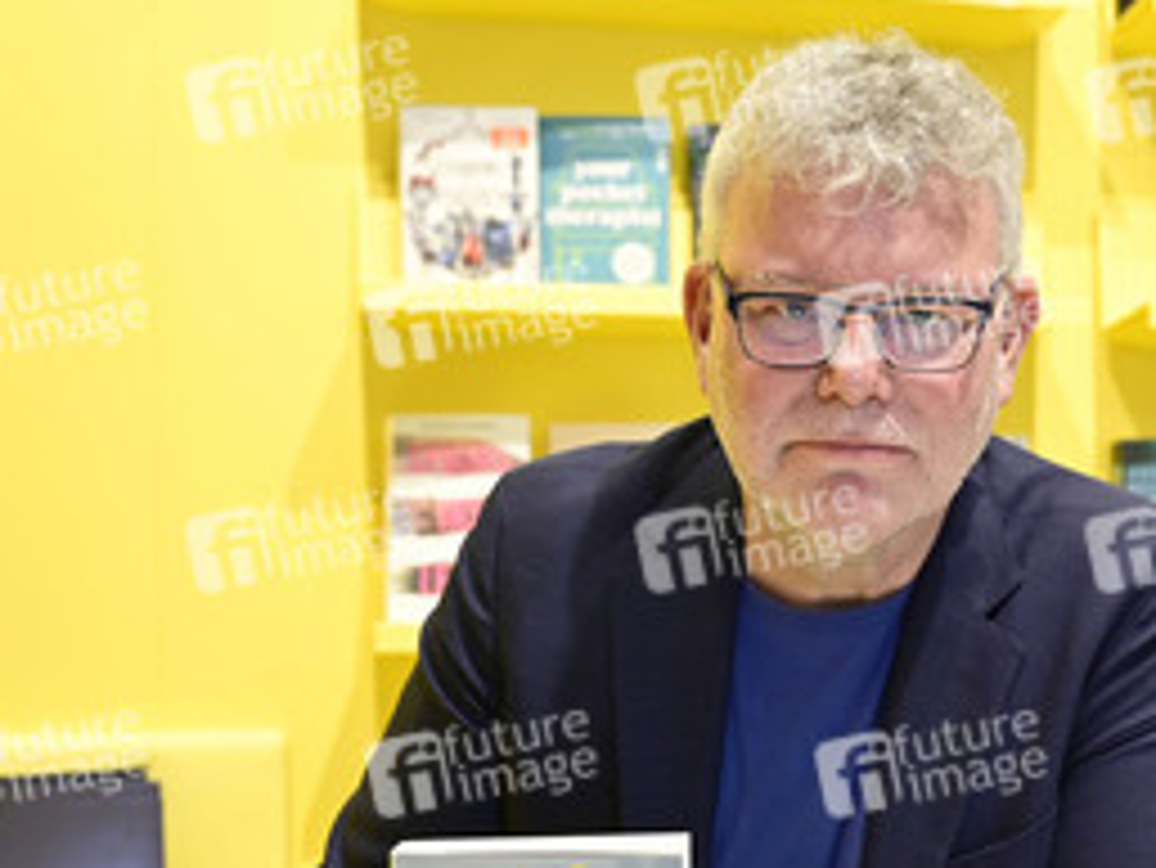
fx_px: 1804
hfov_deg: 35.0
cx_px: 812
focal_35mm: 54
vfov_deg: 26.7
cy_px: 652
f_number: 3.5
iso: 1000
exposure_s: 1/320
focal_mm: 32
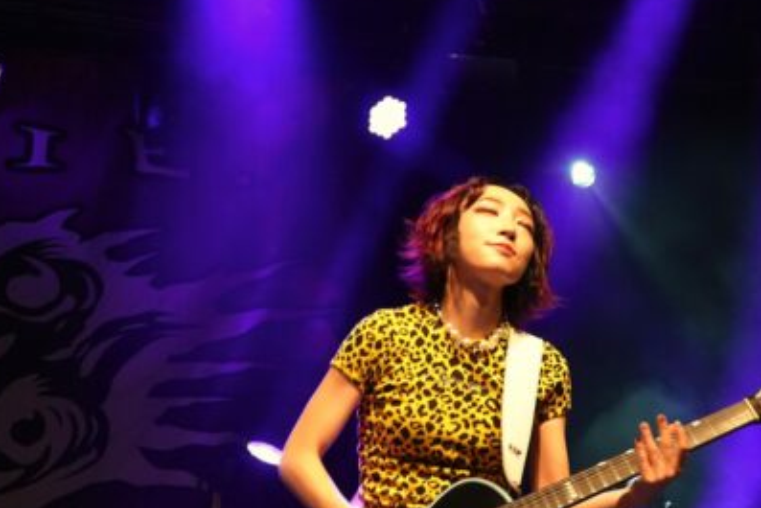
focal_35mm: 87
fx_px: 1840
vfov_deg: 15.7
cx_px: 527
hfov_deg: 23.2
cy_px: 247
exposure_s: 1/60
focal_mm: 30
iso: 3200
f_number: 4
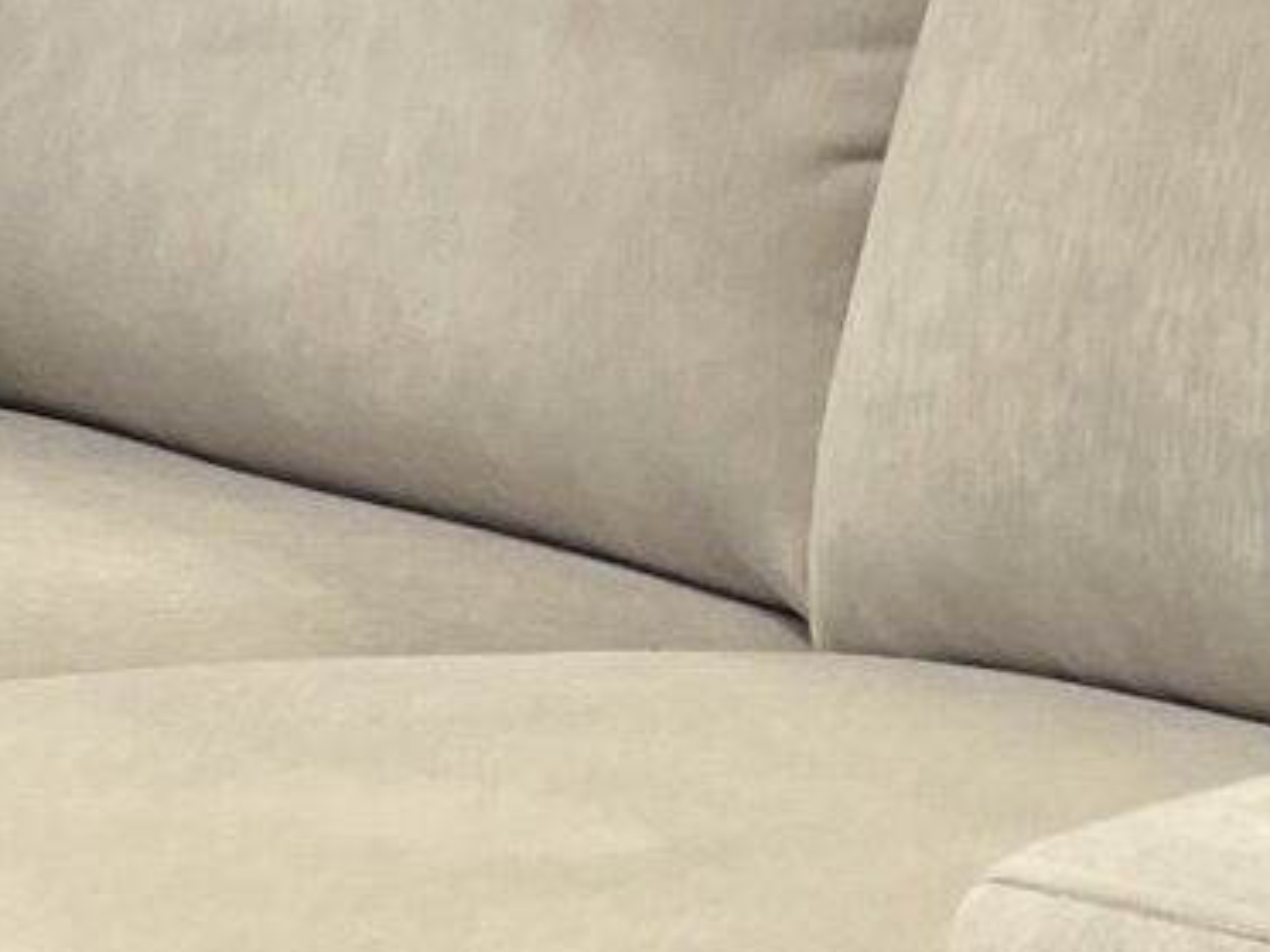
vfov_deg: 8.2
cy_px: 1249
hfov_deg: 10.7
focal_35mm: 179
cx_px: 1902
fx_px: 6567
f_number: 1.6
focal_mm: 5.1
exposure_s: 1/120
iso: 80
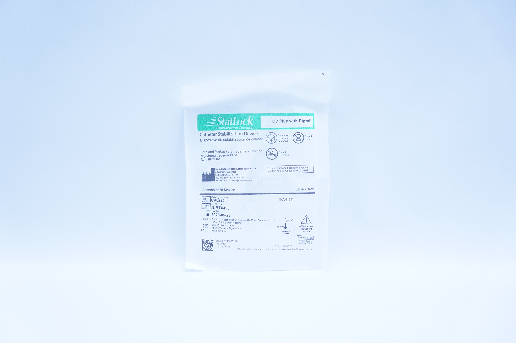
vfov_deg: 26.4
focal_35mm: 51
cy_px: 172
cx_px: 258
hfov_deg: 38.9
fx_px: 730
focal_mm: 34
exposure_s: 1/200
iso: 800
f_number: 4.5
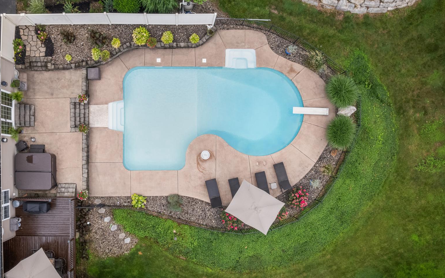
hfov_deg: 62.5
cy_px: 157
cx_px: 184
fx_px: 364
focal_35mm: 30
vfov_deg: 41.8
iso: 230
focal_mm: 8.38
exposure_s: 1/15
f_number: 2.8
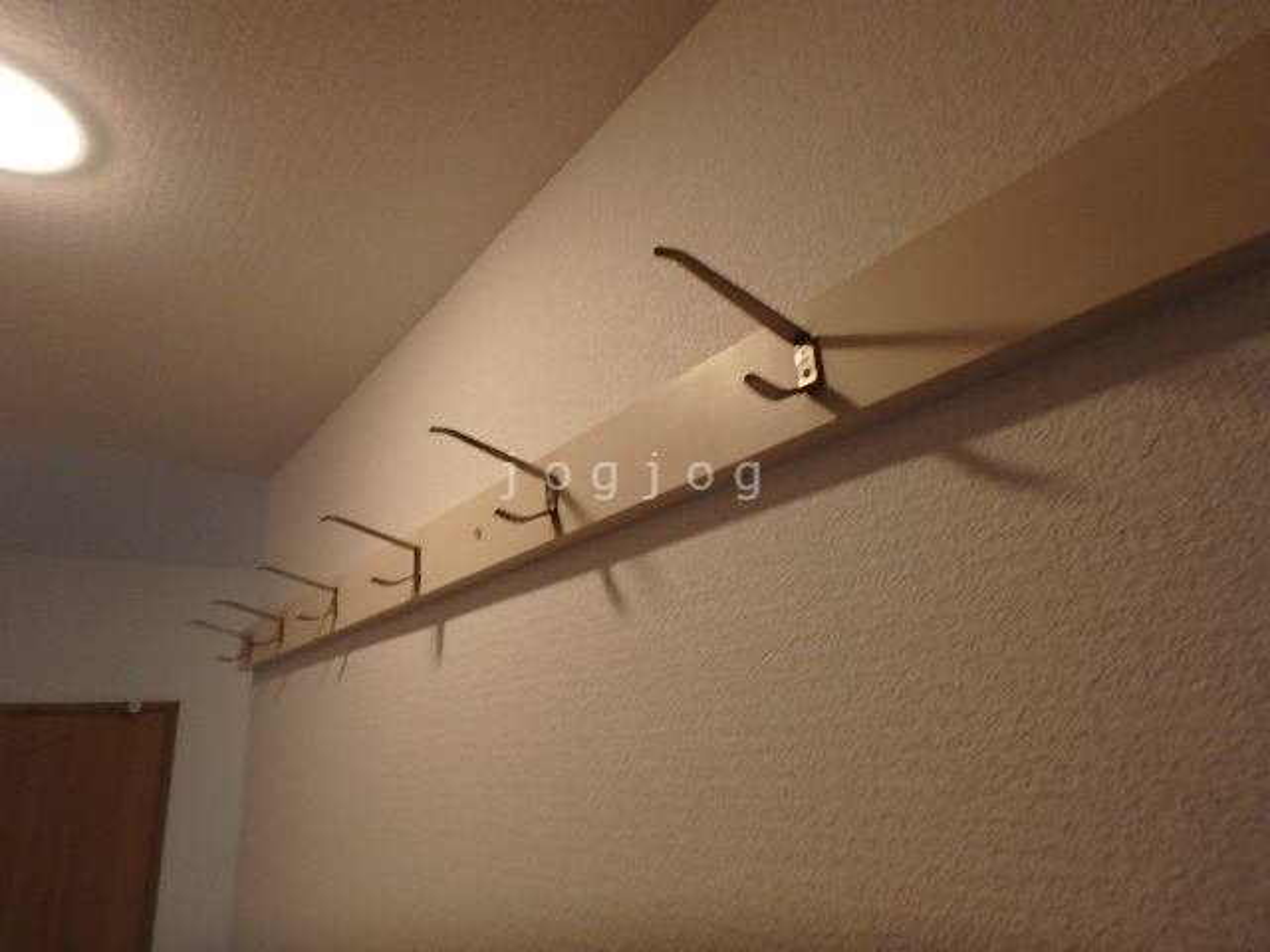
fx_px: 770
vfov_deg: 63.4
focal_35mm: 21
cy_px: 476
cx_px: 635
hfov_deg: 79.0
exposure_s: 1/30
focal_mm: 3.7
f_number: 3.5
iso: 200
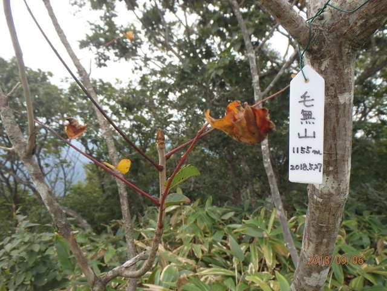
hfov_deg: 63.4
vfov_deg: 49.7
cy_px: 146
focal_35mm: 28
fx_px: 313
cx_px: 194
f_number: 3.9
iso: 125
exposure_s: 1/125
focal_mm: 5
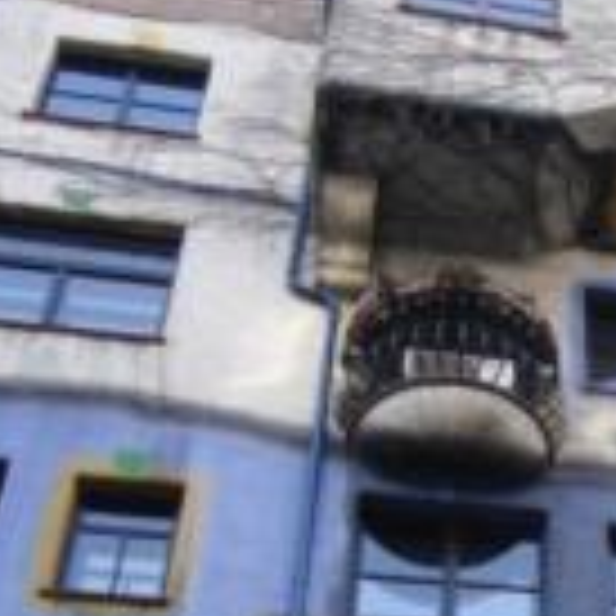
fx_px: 1752
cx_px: 859
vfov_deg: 19.3
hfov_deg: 18.2
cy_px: 627
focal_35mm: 87
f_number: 3.2
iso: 100
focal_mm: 4.9
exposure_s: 1/125
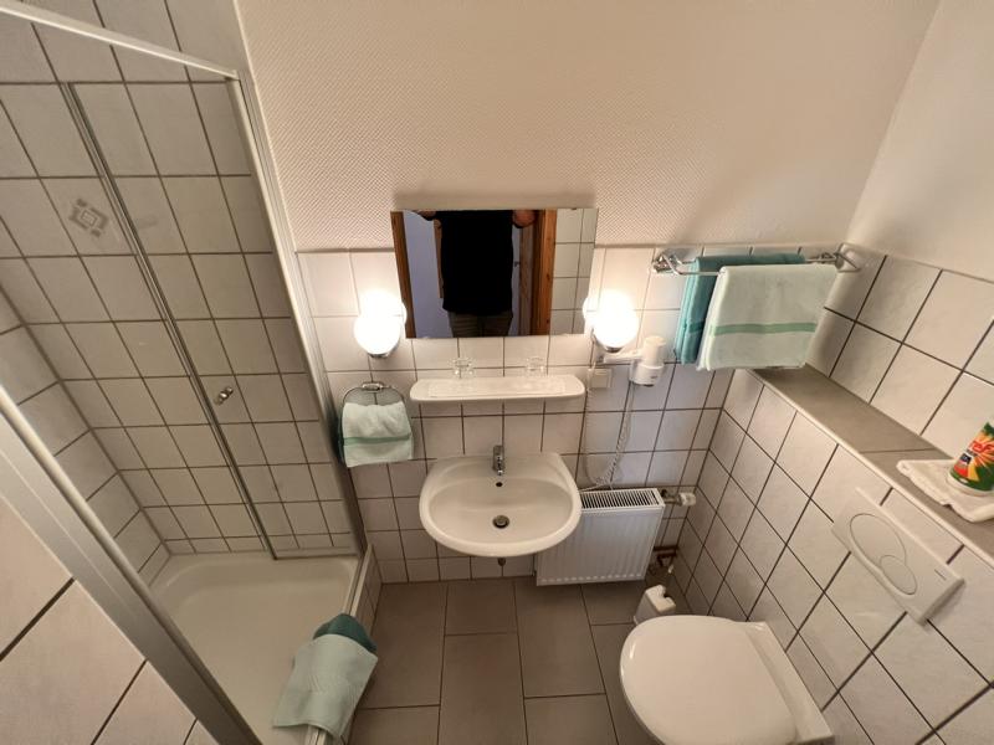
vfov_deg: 89.9
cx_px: 497
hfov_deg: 106.2
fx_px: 373
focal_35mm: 13
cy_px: 372
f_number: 1.8
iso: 200
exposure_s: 1/100
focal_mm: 1.57
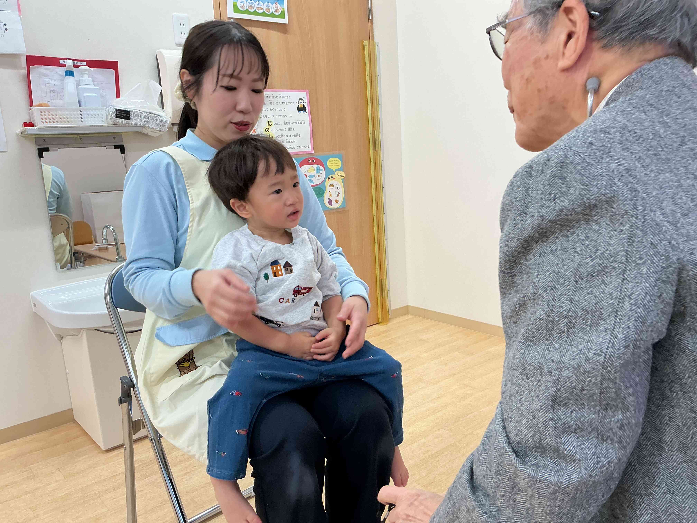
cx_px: 348
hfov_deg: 61.7
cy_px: 262
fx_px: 584
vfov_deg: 48.2
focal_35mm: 29
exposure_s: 1/60
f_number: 1.8
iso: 40
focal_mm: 3
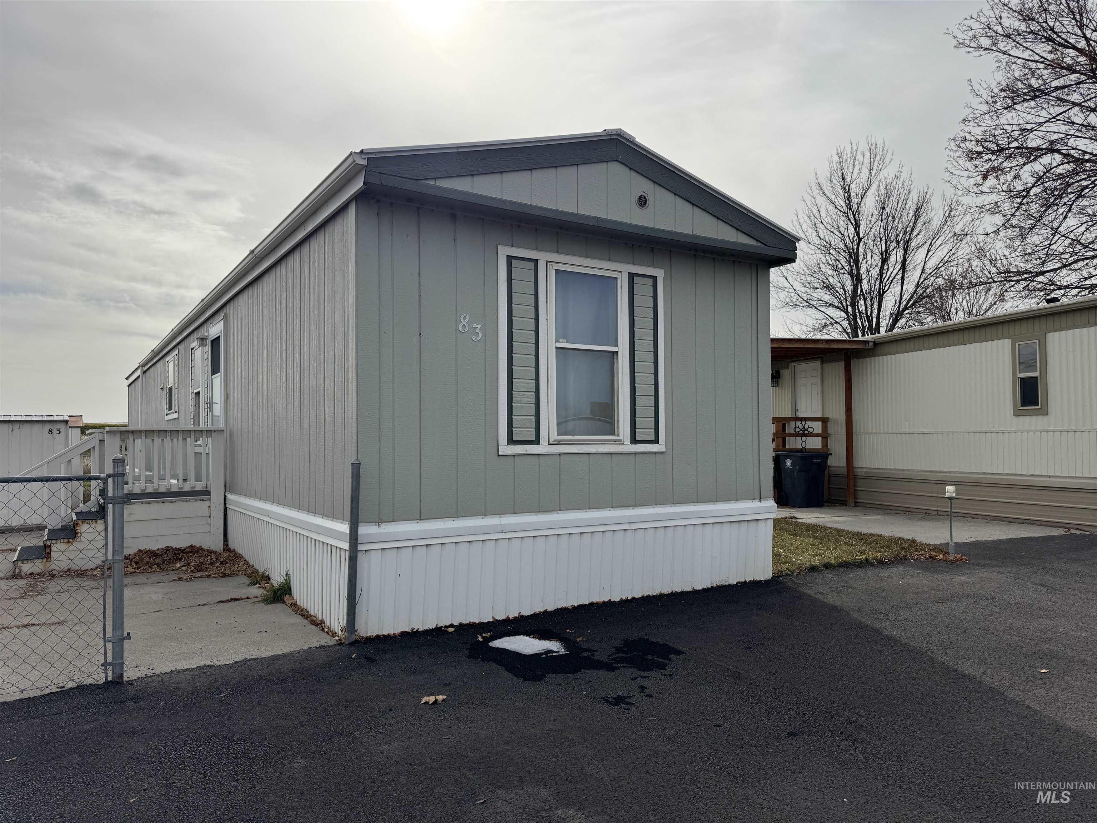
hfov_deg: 71.6
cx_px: 548
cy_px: 412
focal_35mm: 24
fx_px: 761
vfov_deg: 56.8
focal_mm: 6.76
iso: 80
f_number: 1.78
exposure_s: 1/9009
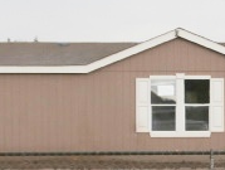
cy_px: 116
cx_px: 211
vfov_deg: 13.9
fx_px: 697
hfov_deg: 18.0
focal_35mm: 107
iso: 100
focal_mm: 5.36
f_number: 3.5
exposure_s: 1/250
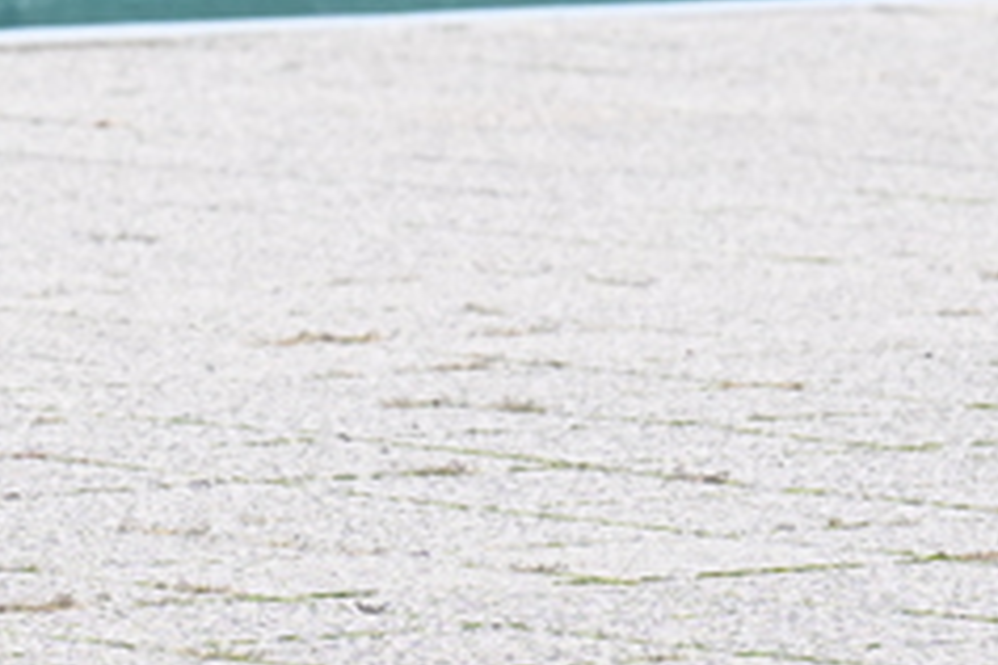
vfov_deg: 1.8
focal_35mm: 764
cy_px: -240
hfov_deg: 2.7
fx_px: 21178
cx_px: -126
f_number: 5
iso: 2000
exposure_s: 1/10000
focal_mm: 175
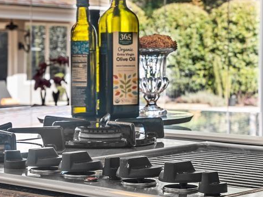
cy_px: 54
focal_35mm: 105
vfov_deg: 14.1
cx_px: 203
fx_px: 798
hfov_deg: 18.6
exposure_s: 3.2
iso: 250
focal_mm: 35
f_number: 8
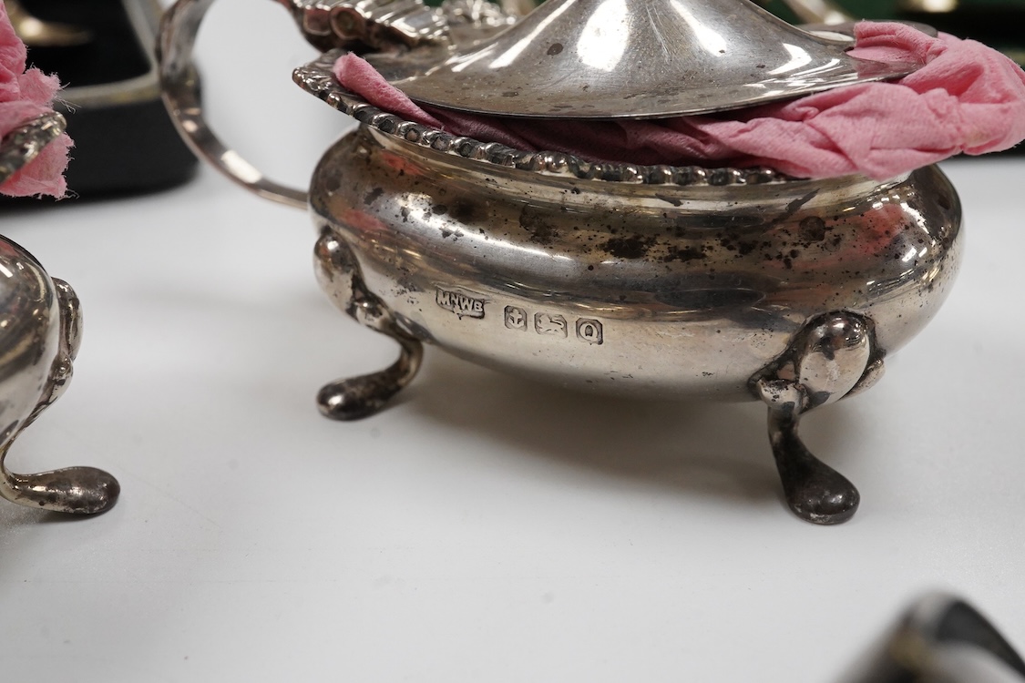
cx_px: 512
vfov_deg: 29.9
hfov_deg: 43.6
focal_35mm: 45
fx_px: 1281
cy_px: 342
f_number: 20
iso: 2500
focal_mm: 30
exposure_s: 1/100
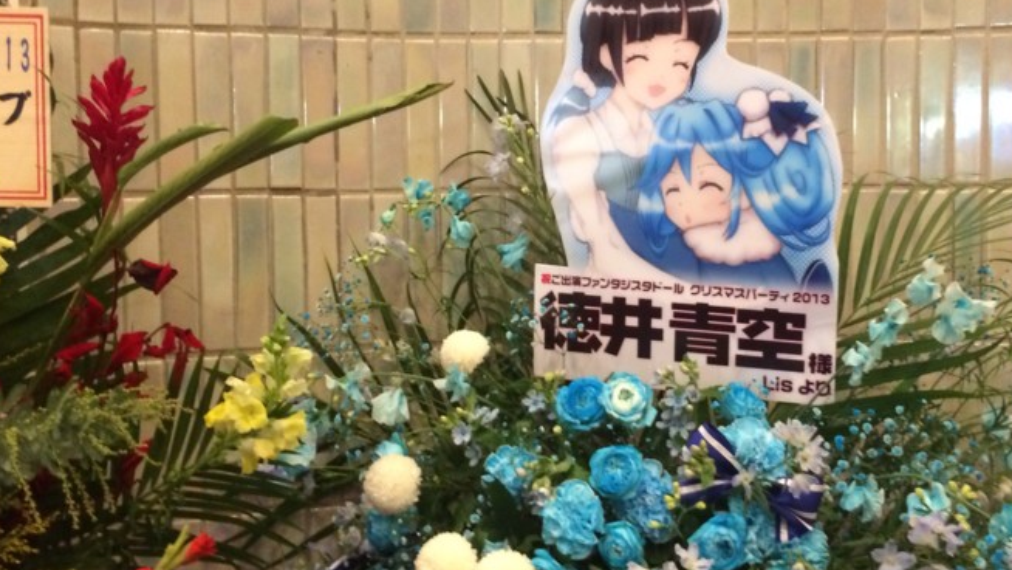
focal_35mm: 40
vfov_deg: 29.6
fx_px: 1073
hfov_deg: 50.2
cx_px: 607
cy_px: 217
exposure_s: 1/17
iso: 320
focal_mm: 4.12
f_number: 2.2
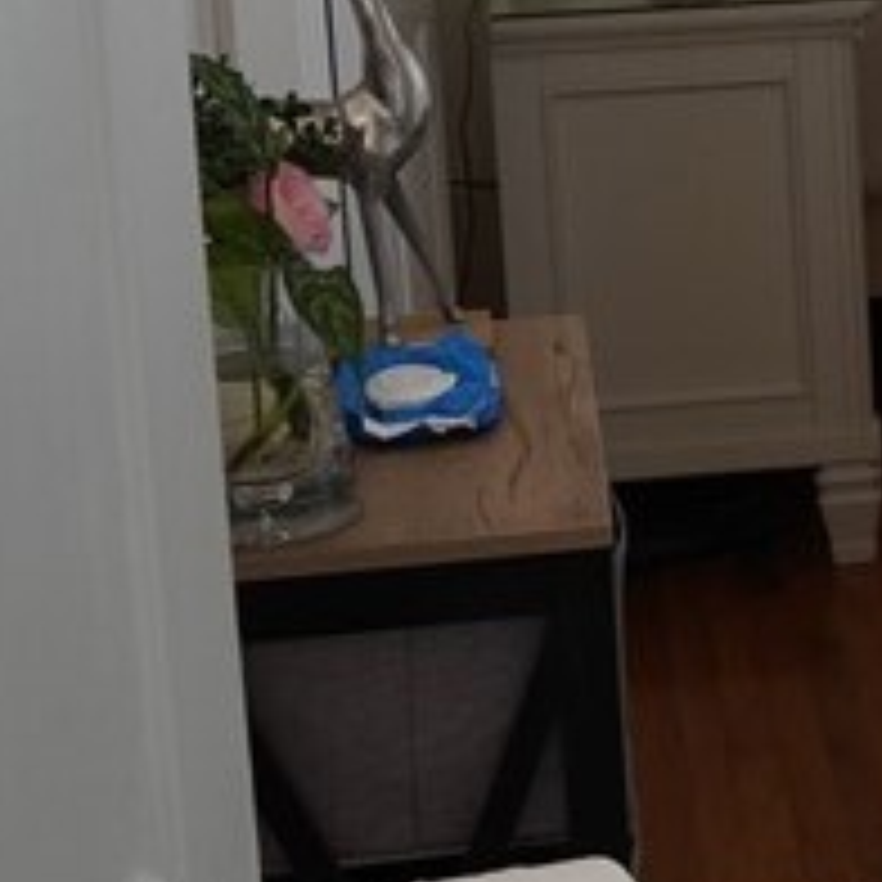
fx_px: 3661
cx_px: 1454
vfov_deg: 13.6
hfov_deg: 12.8
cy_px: 117
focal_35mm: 127
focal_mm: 18
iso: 640
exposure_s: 1/160
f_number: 4
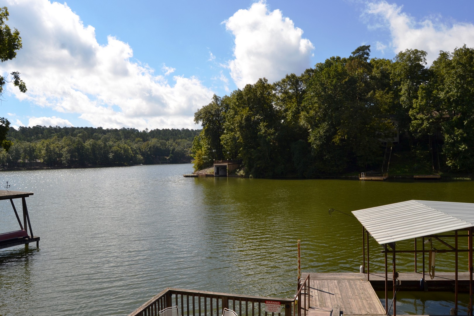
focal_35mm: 27
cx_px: 237
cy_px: 158
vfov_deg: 47.9
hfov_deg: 67.4
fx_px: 355
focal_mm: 18
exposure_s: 1/200
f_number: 10
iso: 100
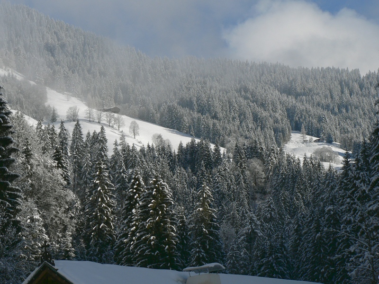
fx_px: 1839
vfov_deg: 8.8
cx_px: 190
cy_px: 142
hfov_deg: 11.8
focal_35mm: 168
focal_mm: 28
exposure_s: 1/800
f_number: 5
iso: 80
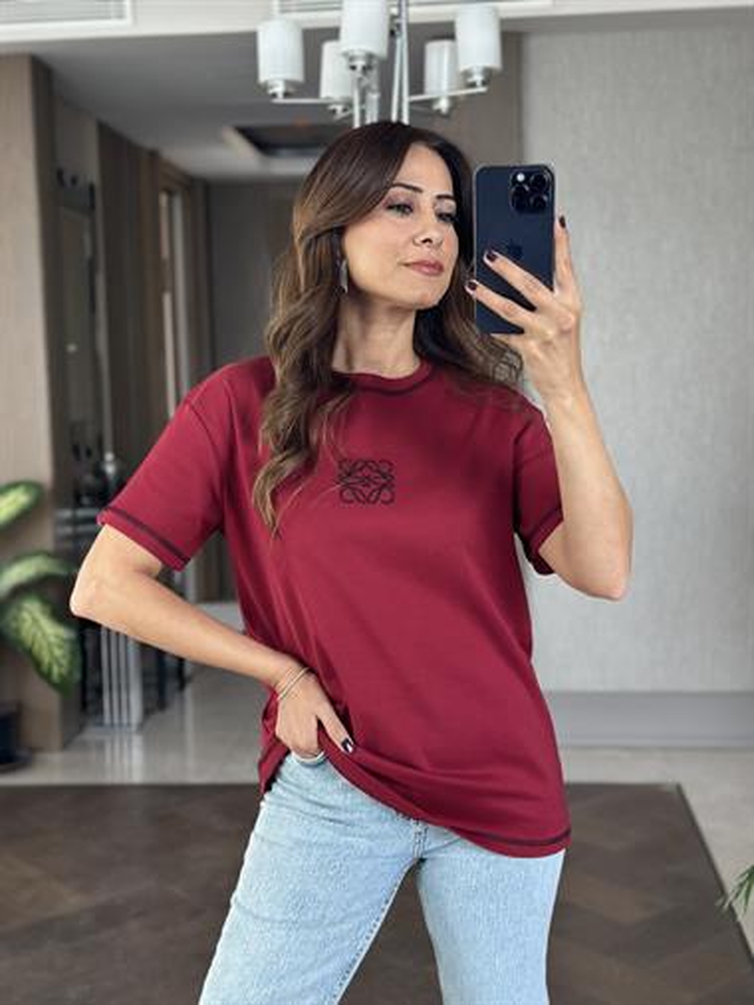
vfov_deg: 39.6
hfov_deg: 30.3
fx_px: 1393
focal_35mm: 48
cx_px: 377
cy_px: 502
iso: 125
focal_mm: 6.86
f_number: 1.78
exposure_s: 1/92
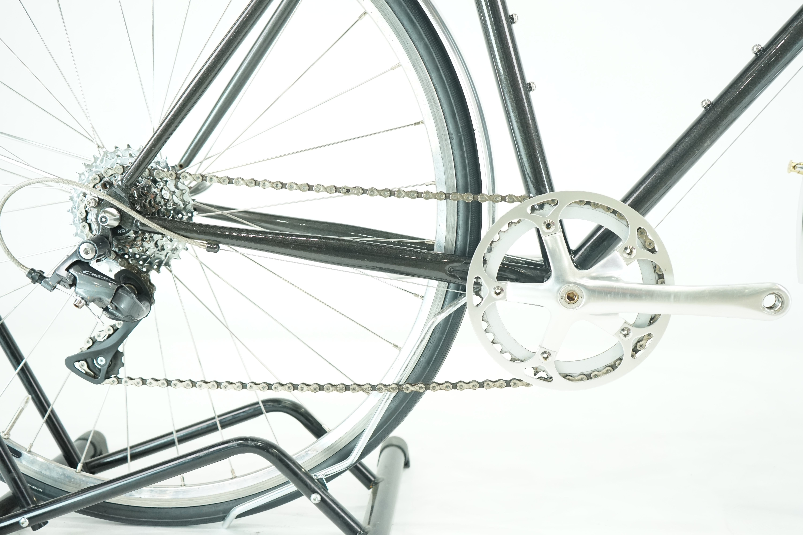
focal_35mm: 36
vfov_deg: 36.9
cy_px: 268
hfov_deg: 53.1
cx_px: 402
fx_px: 803
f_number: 4
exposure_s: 1/200
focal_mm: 36
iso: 2000
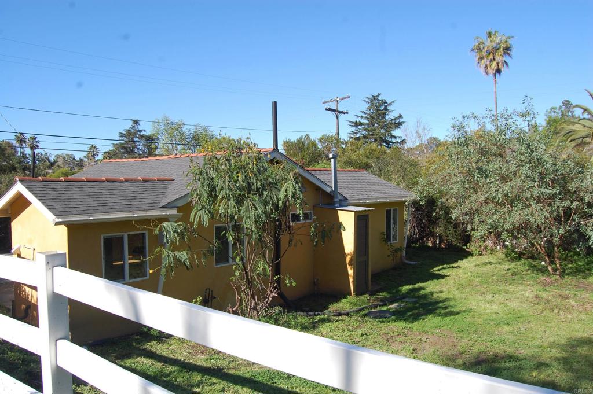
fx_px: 444
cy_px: 197
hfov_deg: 67.4
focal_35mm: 27
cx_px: 296
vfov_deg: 47.9
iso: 200
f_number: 8
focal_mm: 18
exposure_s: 1/250
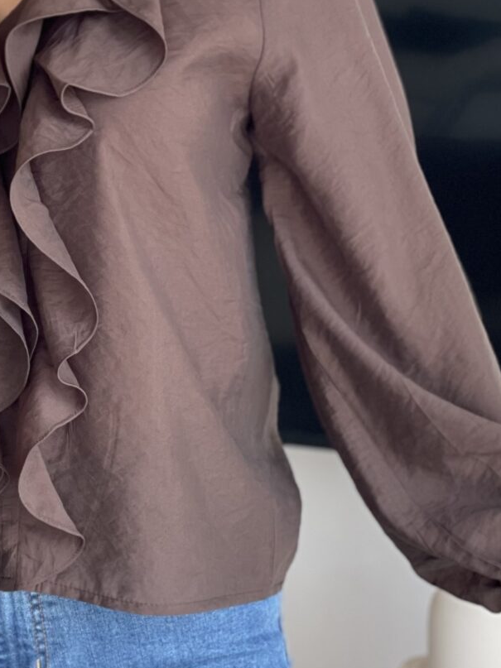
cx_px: 17
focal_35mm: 132
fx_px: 2548
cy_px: 190
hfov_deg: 11.1
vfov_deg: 14.9
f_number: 2
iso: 32
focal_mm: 6
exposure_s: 1/122
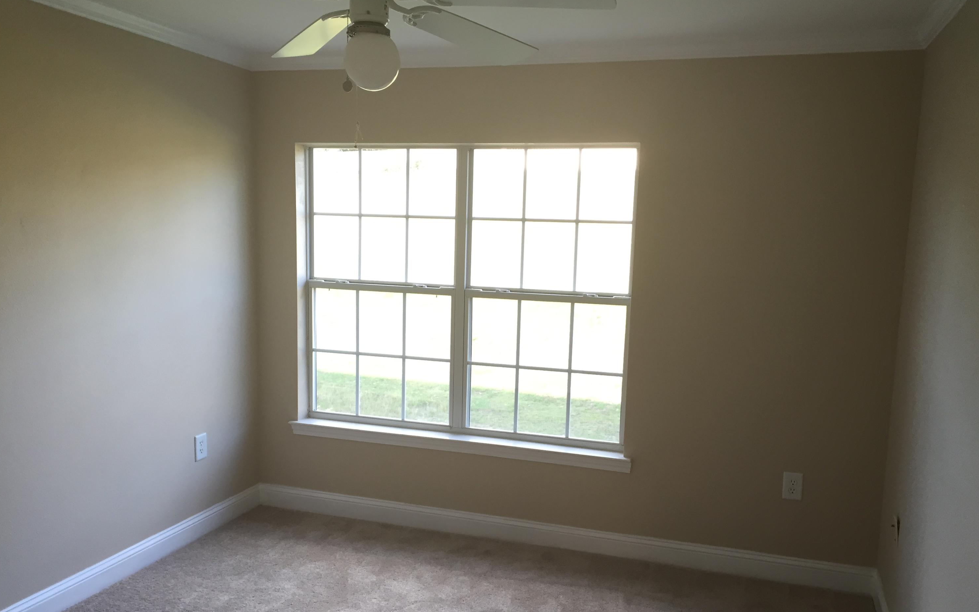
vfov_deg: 40.5
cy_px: 356
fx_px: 827
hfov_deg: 61.2
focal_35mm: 31
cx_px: 490
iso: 32
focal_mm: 4.15
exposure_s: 1/30
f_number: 2.2
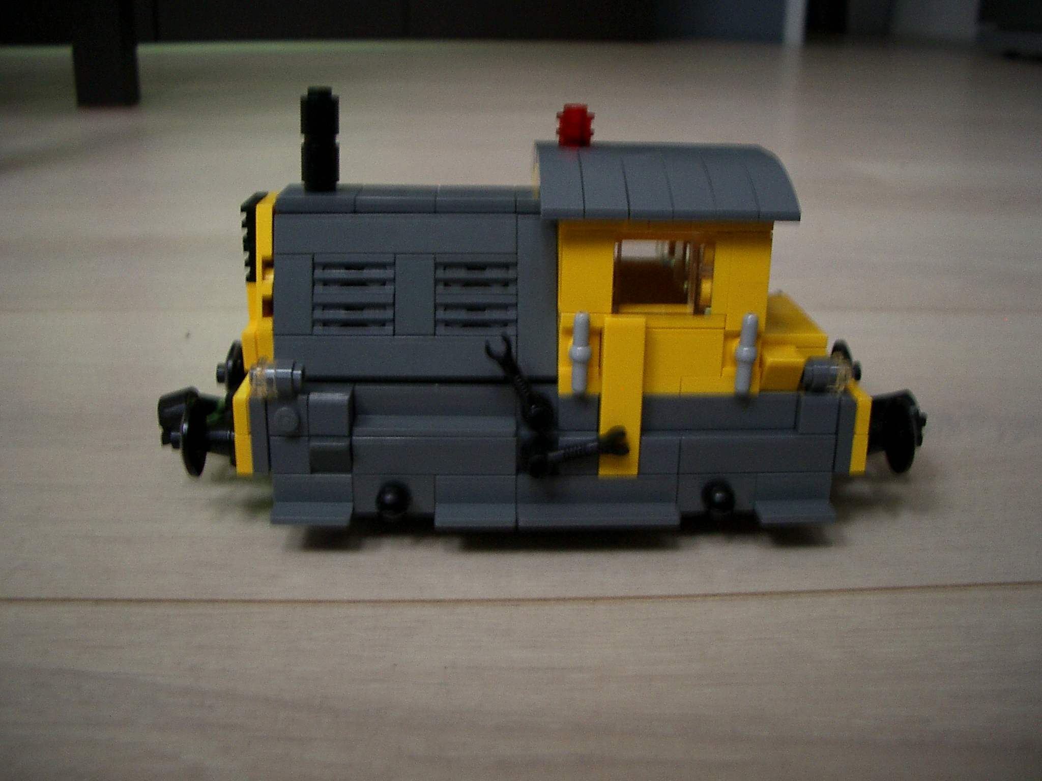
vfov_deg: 40.7
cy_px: 390
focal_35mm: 35
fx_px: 1054
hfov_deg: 52.6
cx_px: 521
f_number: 2.6
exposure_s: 1/8
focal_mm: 5.8
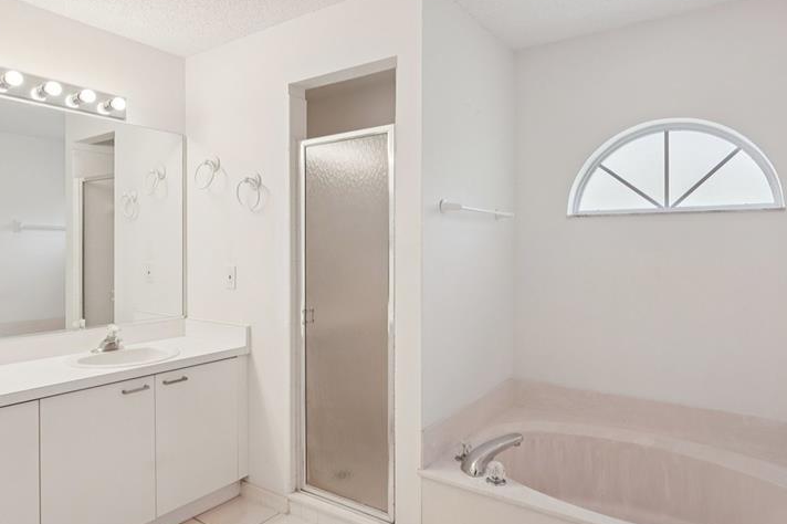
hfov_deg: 76.1
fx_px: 503
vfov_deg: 55.1
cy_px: 254
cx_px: 371
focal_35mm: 23
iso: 400
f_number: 8
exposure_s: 1/60
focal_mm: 16
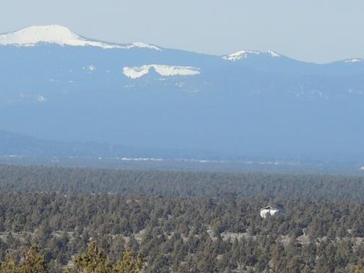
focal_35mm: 567
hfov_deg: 3.5
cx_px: -77
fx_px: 5964
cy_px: 104
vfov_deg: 2.6
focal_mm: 33
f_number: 4.6
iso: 100
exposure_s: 1/800
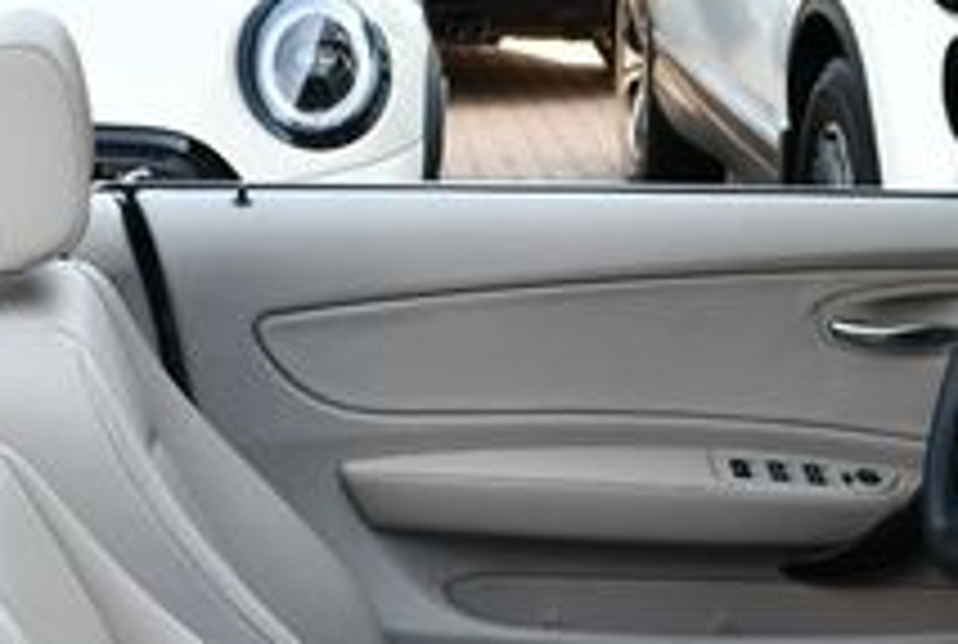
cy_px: 883
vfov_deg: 12.3
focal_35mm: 108
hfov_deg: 18.6
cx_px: 814
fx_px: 2880
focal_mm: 18
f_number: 4.5
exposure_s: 1/250
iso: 400
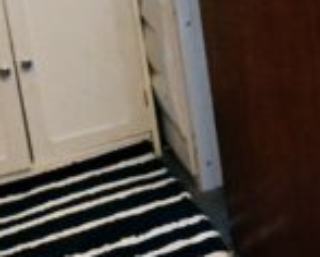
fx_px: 929
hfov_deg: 16.0
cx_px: 605
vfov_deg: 15.0
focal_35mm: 98
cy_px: -79
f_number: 10
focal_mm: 15
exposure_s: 1/20
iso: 6400
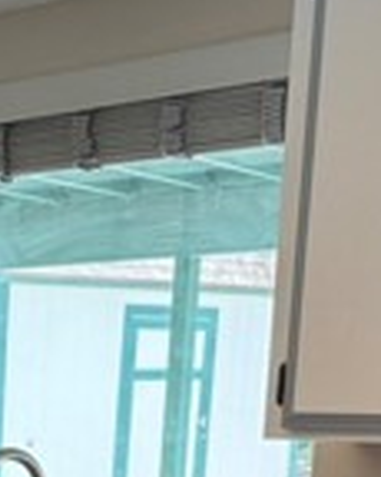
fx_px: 1467
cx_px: -219
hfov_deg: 13.8
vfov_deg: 16.8
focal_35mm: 104
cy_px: 712
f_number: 1.78
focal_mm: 6.76
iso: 160
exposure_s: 1/240
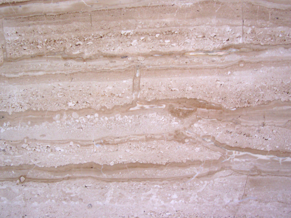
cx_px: 146
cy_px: 109
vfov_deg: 38.7
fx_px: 311
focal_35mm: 37
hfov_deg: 50.1
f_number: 2.8
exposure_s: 1/30
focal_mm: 5.6
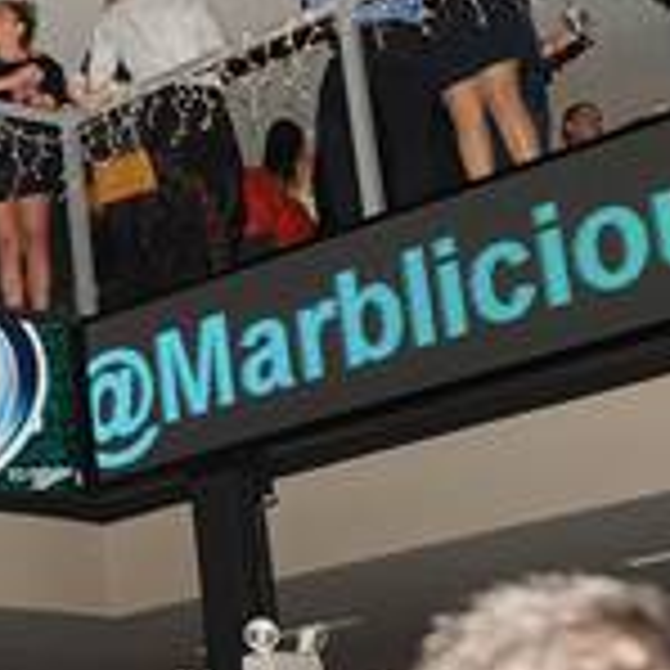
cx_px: -139
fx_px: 2190
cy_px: 234
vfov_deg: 17.4
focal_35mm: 100
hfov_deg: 16.6
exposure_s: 1/250
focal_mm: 32
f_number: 3.3
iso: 800
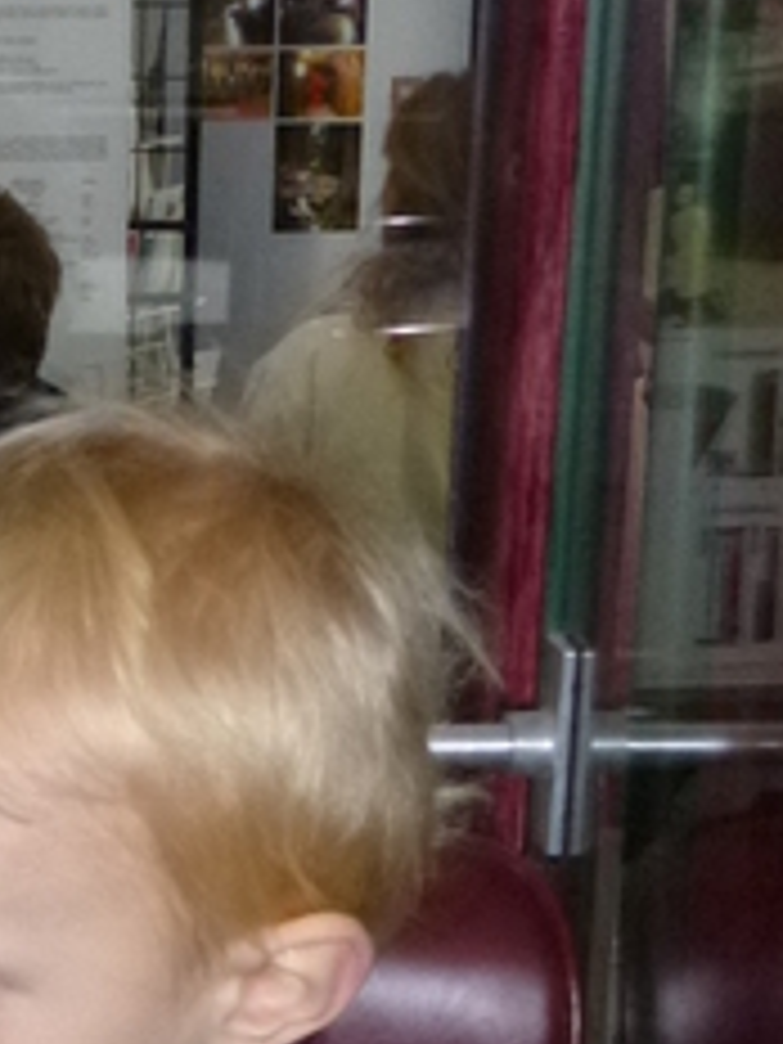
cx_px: -144
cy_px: 1035
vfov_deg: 15.6
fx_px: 3740
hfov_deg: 11.7
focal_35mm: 124
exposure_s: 1/250
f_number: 3.6
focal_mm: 6.5
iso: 400
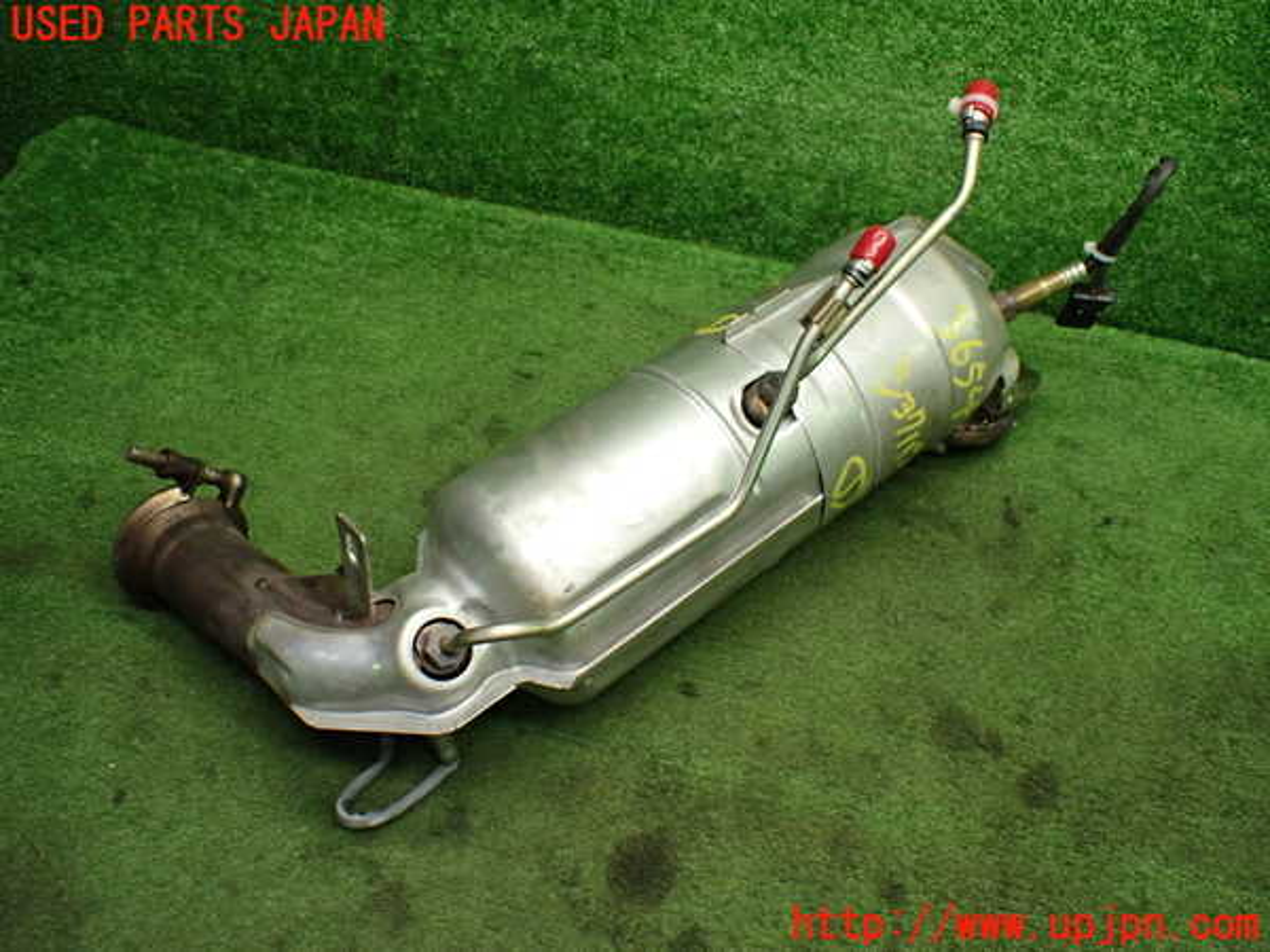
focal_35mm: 30
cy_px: 476
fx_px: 1101
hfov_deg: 60.0
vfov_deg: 46.8
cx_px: 635
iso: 500
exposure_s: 1/125
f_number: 2.3
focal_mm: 5.4
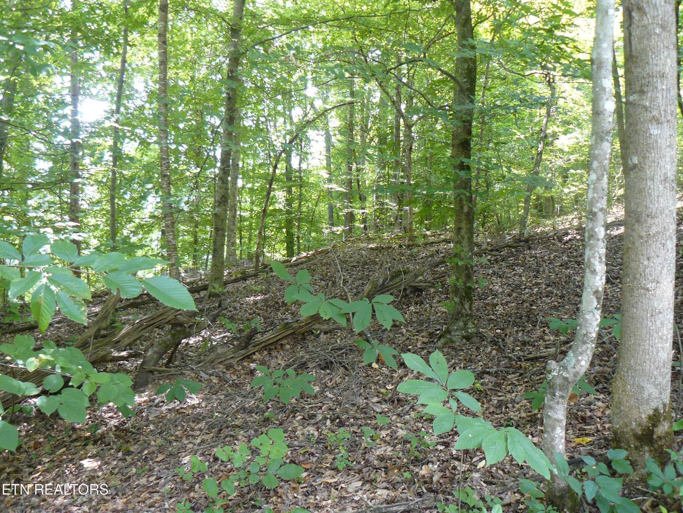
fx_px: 710
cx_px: 342
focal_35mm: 36
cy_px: 256
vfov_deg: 39.7
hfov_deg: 51.4
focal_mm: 6
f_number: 2.8
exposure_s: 1/60
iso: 250
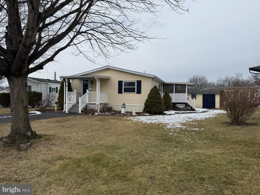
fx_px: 180
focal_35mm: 24
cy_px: 98
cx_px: 130
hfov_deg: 71.6
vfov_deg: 56.8
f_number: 1.78
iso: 80
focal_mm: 6.76
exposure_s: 1/5319
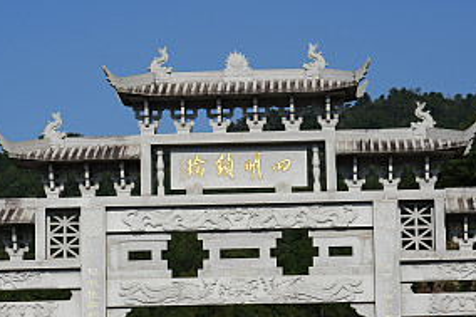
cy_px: 270
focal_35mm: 121
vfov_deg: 11.3
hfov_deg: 16.9
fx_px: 1599
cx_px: 218
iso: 100
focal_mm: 43
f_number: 8
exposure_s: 1/500
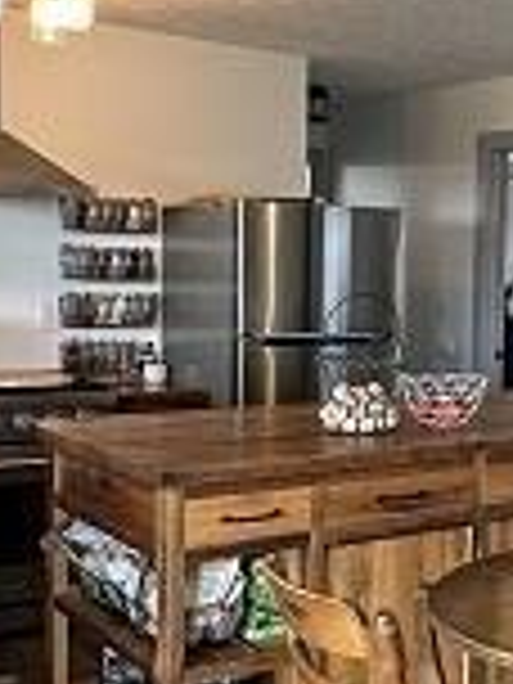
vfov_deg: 32.7
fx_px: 1166
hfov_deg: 22.6
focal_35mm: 59
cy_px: 328
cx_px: 634
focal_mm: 2.22
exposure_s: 1/60
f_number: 2.2
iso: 250
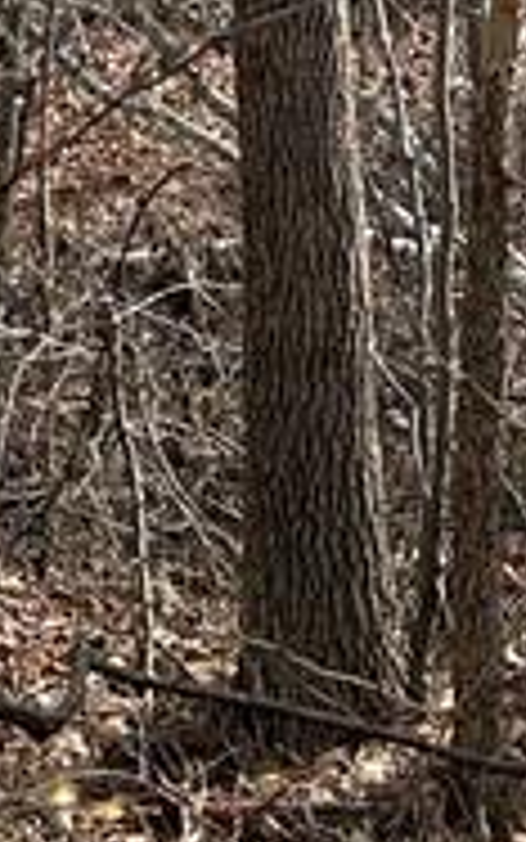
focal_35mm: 151
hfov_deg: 8.7
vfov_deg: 13.0
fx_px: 3461
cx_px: 193
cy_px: -482
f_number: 1.5
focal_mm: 5.7
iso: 50
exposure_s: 1/572
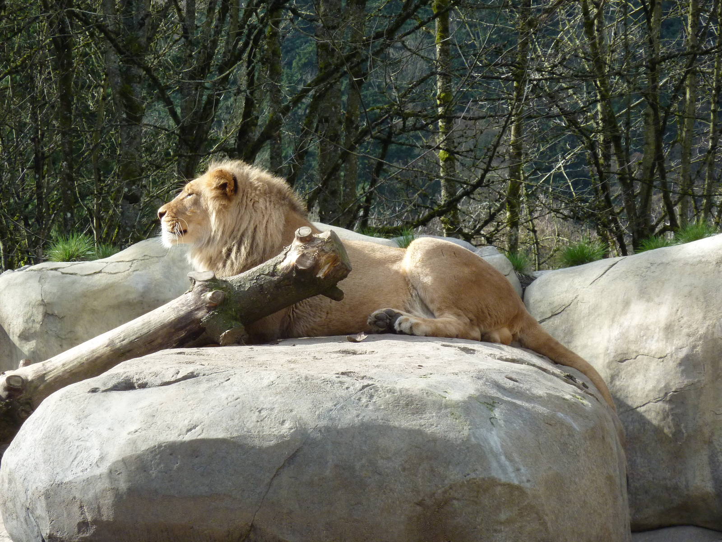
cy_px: 271
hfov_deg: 10.9
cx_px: 361
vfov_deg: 8.2
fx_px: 3796
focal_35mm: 182
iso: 200
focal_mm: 29.9
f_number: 4.5
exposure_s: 1/500
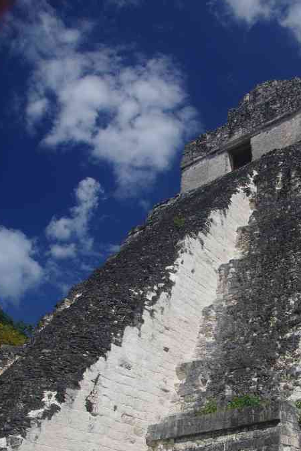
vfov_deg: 47.0
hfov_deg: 33.1
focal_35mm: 40
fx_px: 501
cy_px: 329
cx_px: 204
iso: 100
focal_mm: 18
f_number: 11
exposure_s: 1/100
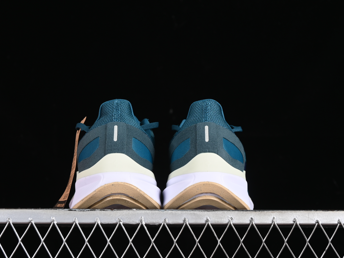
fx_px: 815
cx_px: 158
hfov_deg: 23.8
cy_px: 128
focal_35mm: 82
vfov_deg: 18.0
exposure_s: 1/60
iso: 160
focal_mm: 50
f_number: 6.3
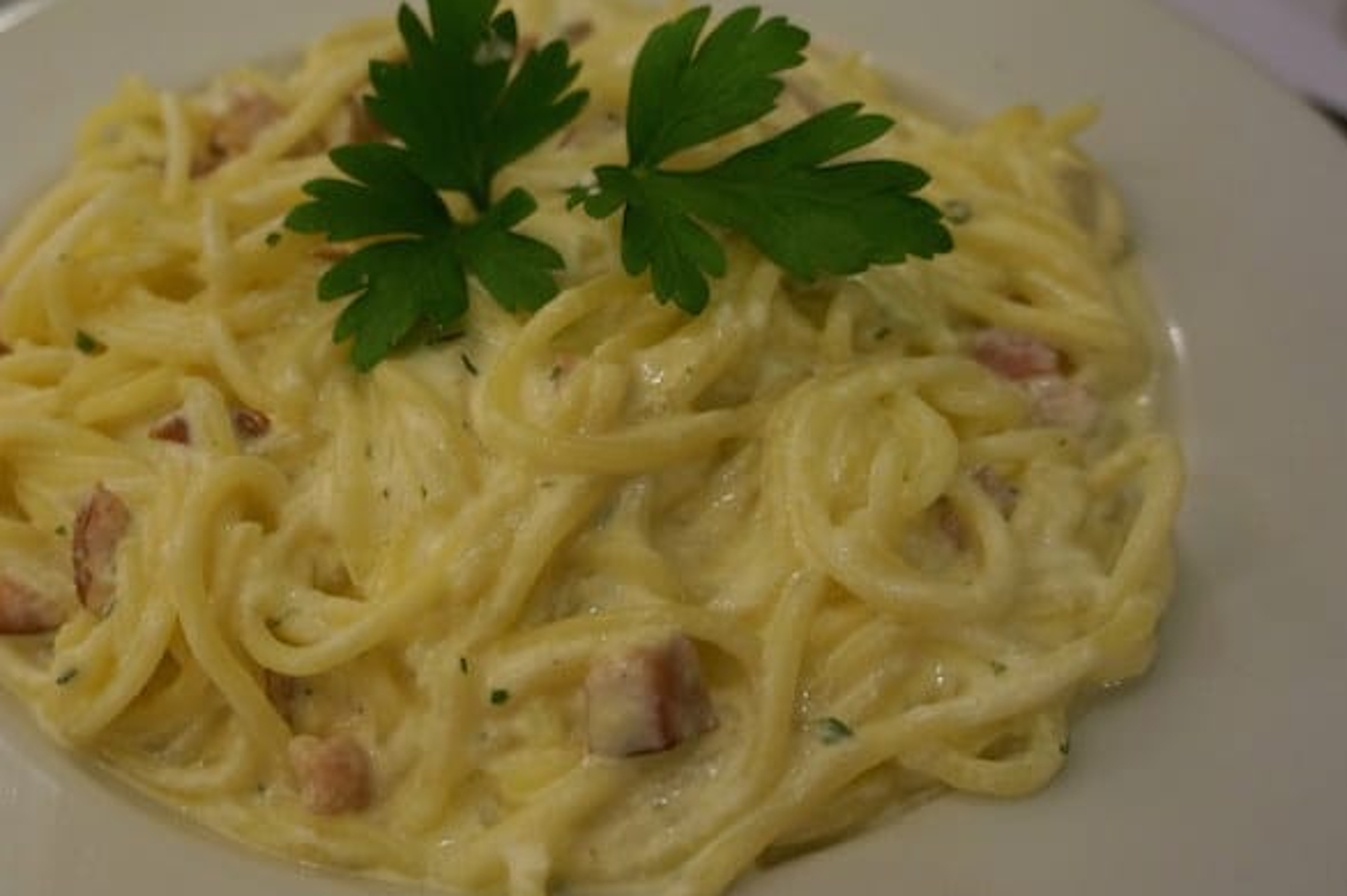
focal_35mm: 41
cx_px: 516
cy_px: 461
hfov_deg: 47.1
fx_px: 1533
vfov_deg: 32.6
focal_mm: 20
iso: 1000
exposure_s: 1/60
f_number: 4
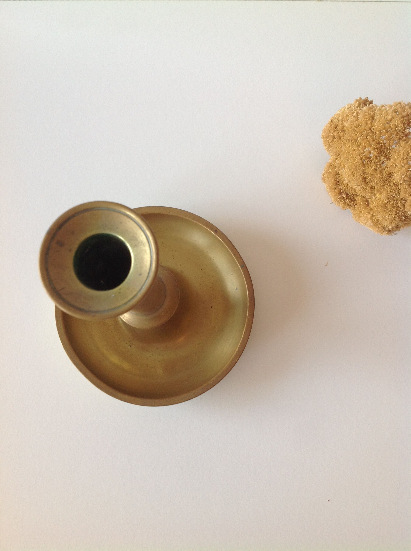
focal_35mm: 35
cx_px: 206
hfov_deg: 40.6
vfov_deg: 52.7
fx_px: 556
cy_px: 276
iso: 50
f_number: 2.4
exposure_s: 1/25
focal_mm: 4.28
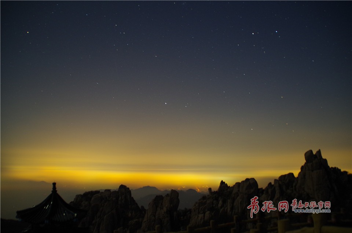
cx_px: 176
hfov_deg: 67.5
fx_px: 263
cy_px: 116
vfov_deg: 47.7
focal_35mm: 27
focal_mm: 18
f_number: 3.5
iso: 800
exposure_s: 25
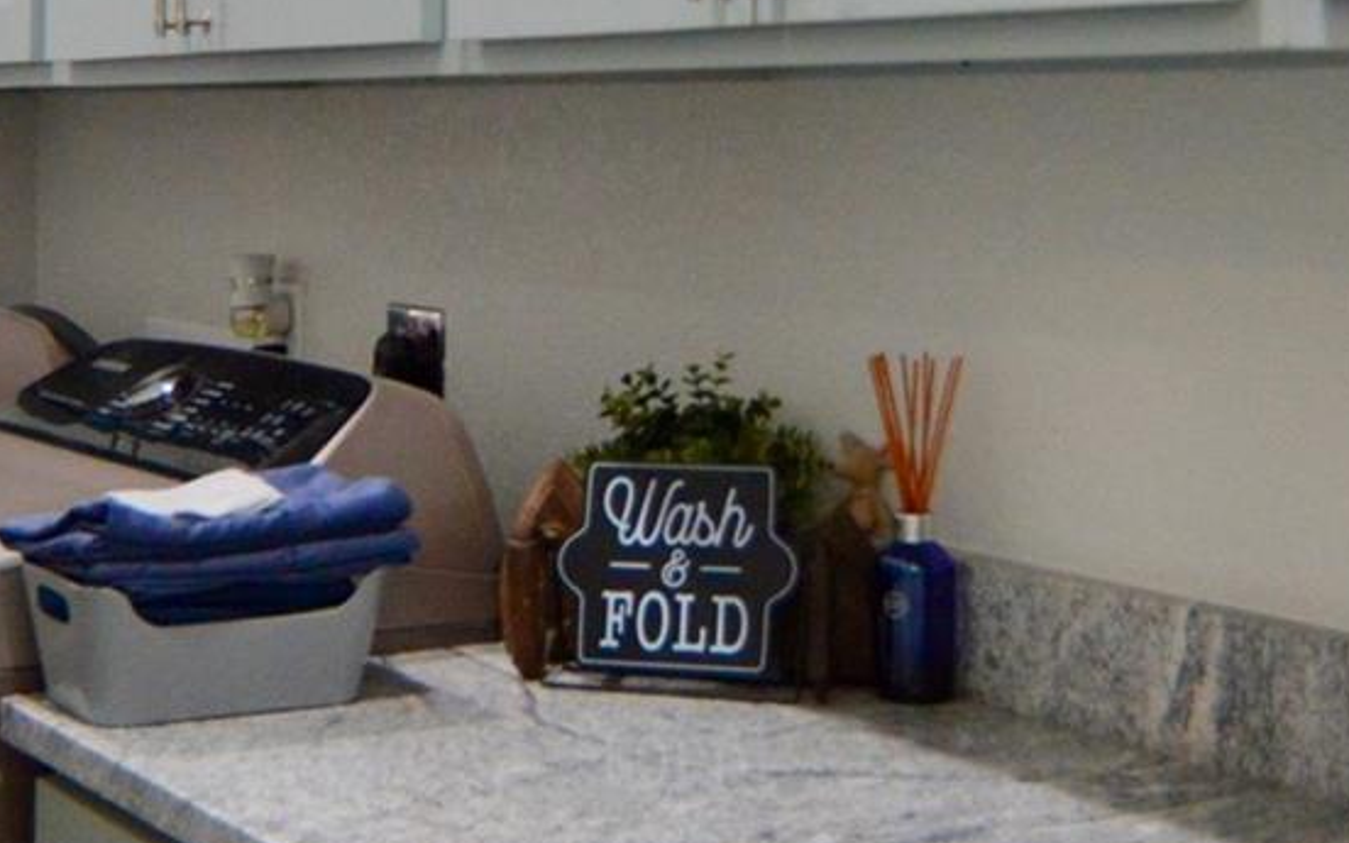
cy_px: 158
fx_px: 2500
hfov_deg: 30.1
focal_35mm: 68
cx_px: 562
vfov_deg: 18.9
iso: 1250
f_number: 4
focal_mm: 12
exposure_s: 1/60
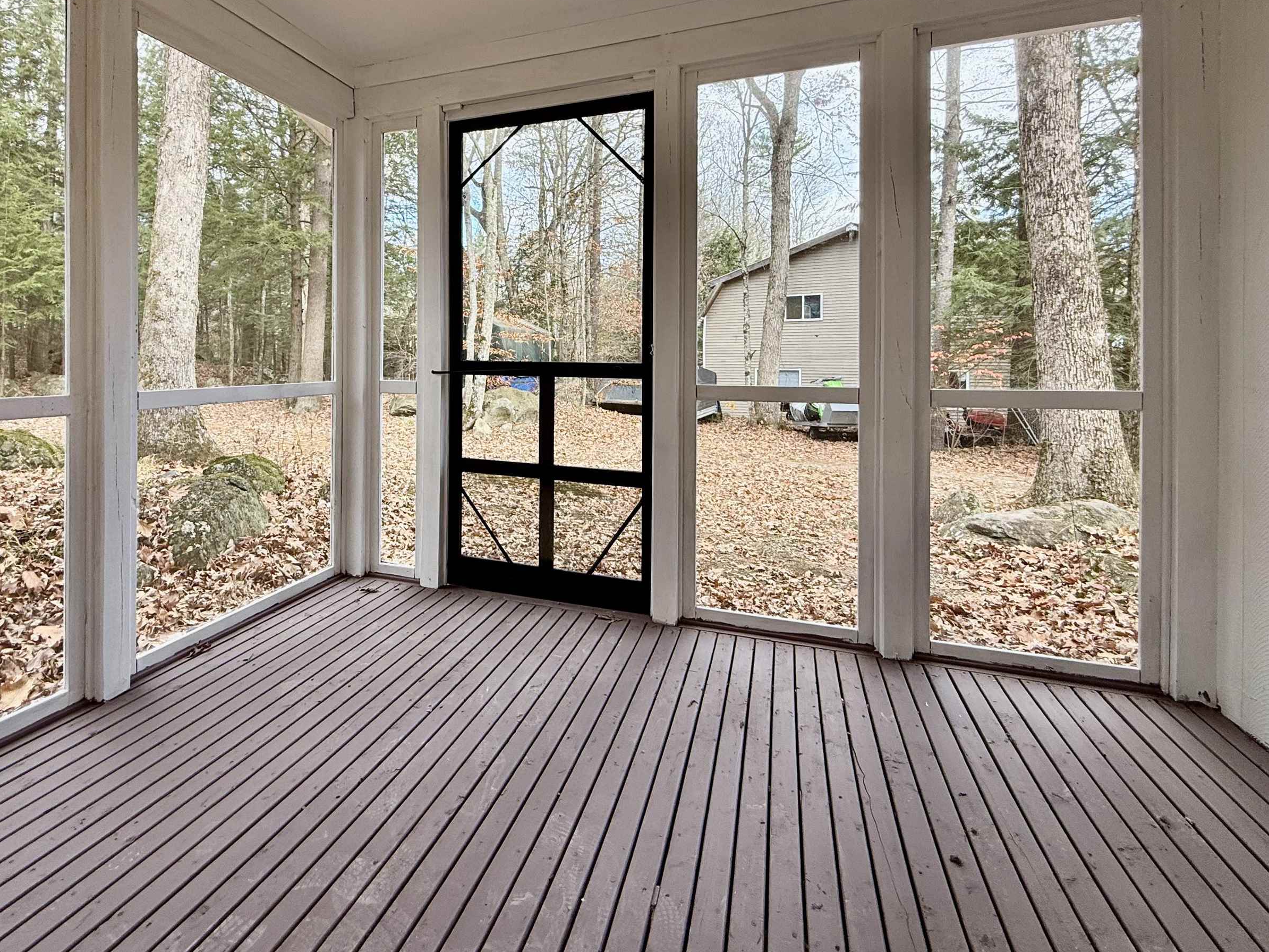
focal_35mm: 18
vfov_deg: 70.6
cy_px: 367
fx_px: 660
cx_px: 526
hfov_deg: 86.9
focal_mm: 2.22
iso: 64
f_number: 2.2
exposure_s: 1/141
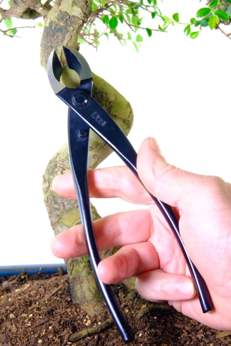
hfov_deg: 6.8
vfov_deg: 10.2
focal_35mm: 202
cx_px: 116
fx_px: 1942
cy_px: 173
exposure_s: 1/8
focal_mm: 134.5
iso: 3200
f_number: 18
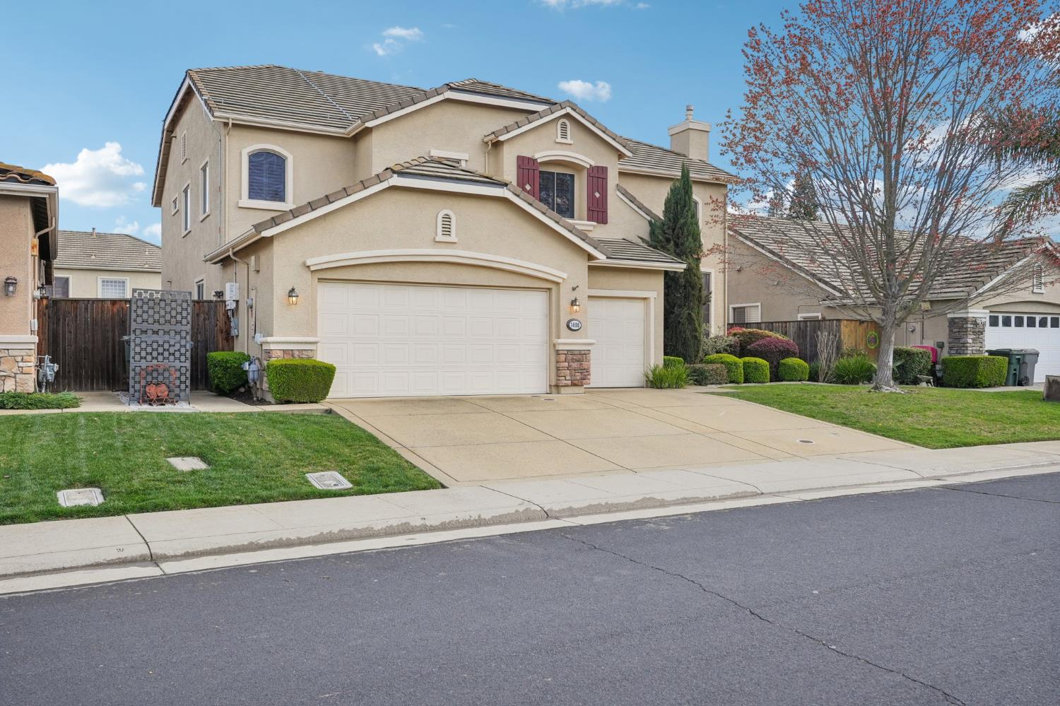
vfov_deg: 44.9
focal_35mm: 29
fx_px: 854
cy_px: 353
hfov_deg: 63.7
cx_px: 530
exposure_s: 1/640
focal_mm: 29
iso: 400
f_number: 8
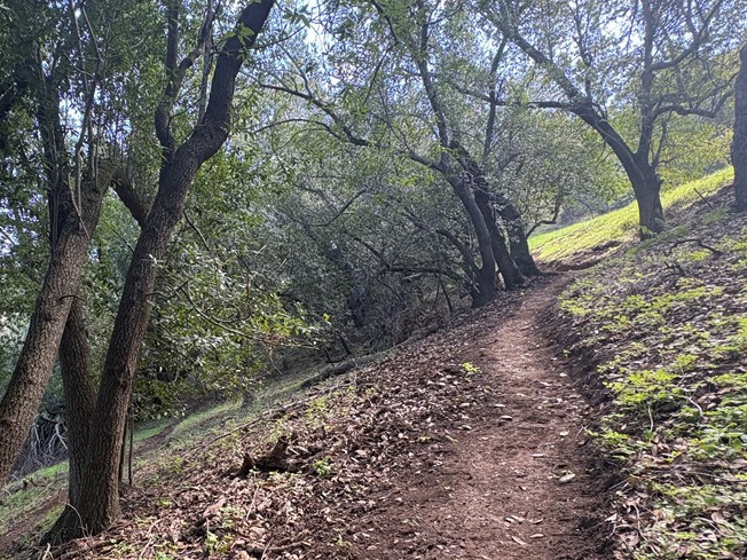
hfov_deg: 73.3
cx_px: 231
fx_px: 475
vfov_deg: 59.9
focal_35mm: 22
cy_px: 365
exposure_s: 1/99
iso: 200
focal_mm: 2.22
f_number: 2.2
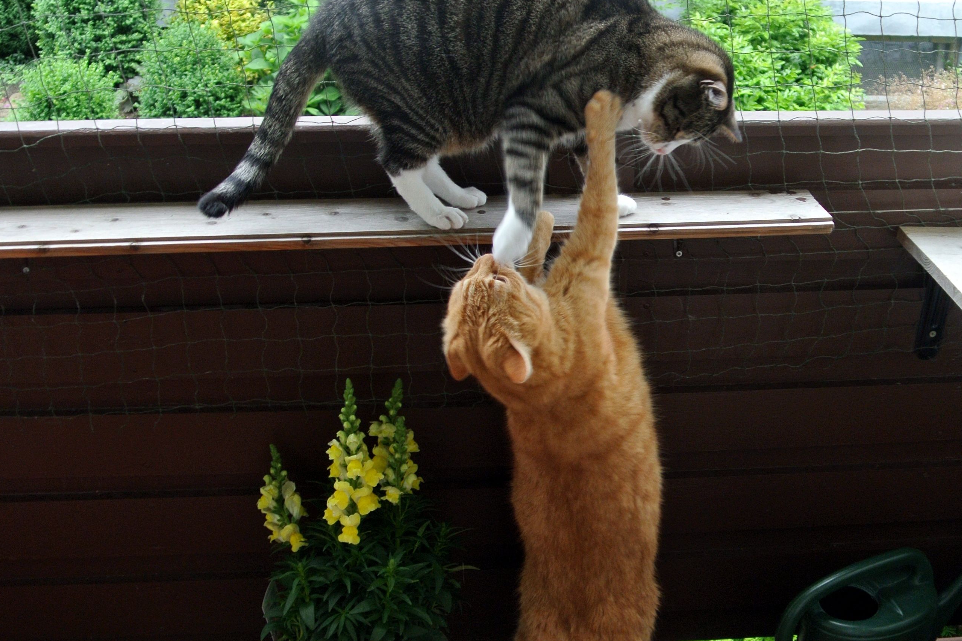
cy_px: 291
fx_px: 1176
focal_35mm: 44
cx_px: 479
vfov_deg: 30.5
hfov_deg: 44.5
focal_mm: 11
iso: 220
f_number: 3.5
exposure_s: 1/125
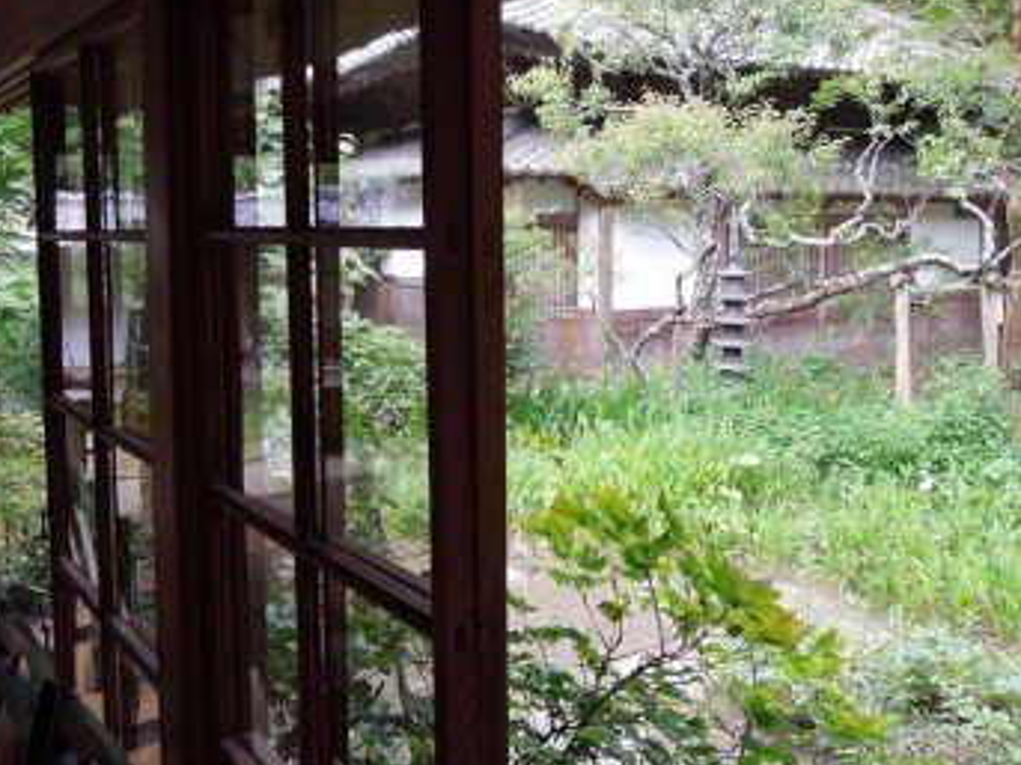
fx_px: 1032
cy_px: 259
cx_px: 601
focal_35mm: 35
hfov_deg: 52.4
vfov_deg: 40.2
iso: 160
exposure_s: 1/30
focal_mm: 4.5
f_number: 3.3
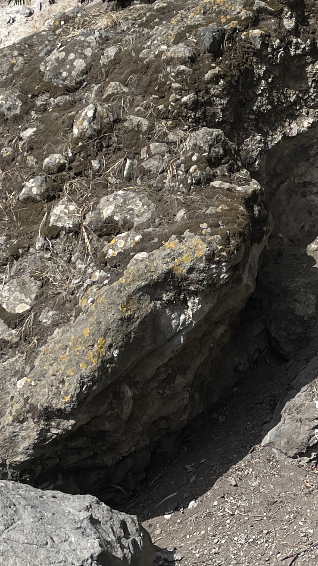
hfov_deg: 13.2
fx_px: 1305
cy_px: 232
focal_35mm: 87
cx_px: 461
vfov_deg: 24.4
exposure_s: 1/3401
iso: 32
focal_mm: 4.2
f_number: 1.6
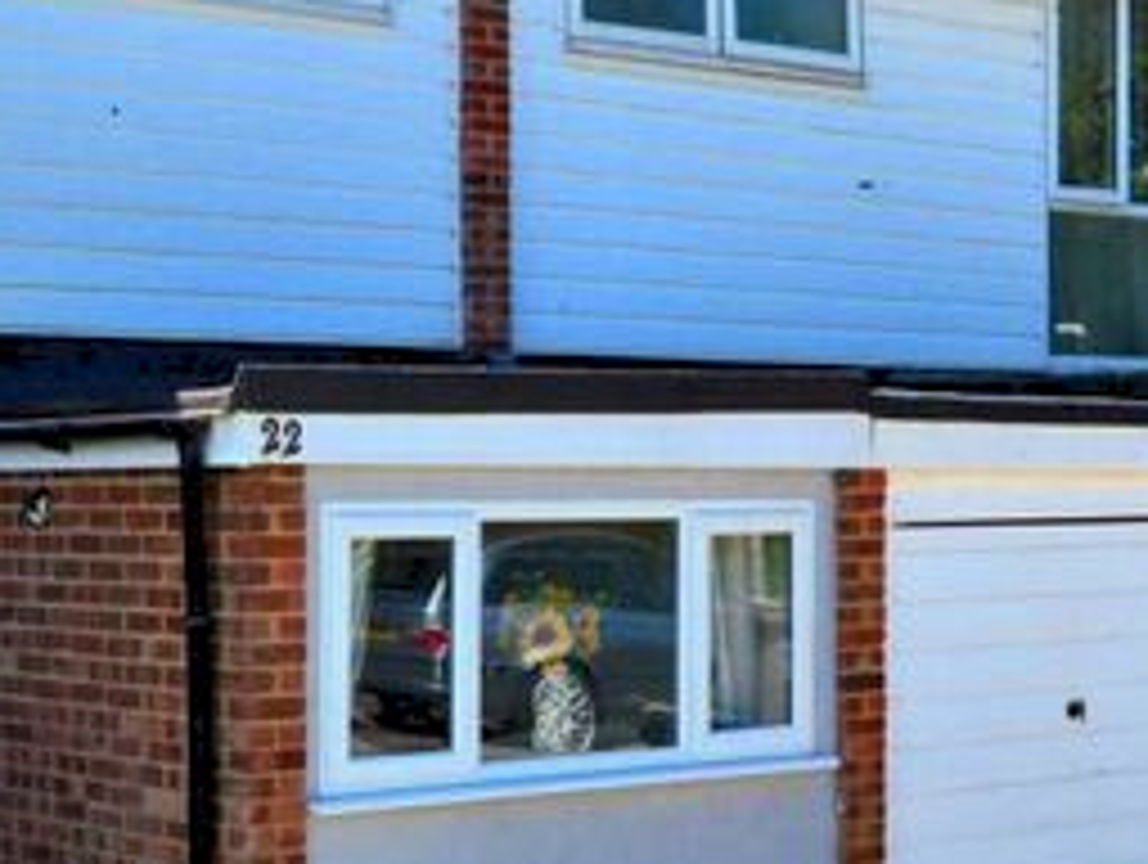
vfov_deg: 18.7
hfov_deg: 24.6
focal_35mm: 79
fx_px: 2624
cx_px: 405
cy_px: 360
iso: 400
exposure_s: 1/250
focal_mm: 20
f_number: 10
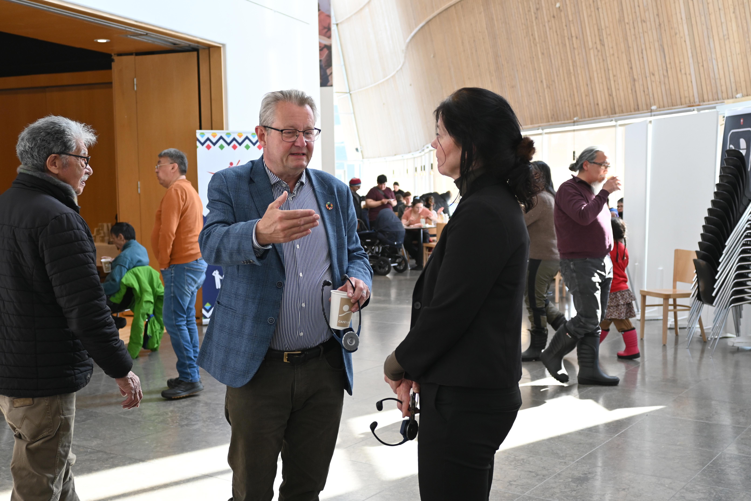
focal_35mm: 42
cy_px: 250
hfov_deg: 46.4
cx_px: 376
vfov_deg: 31.9
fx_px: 876
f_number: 3.5
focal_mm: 28
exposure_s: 1/250
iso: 400
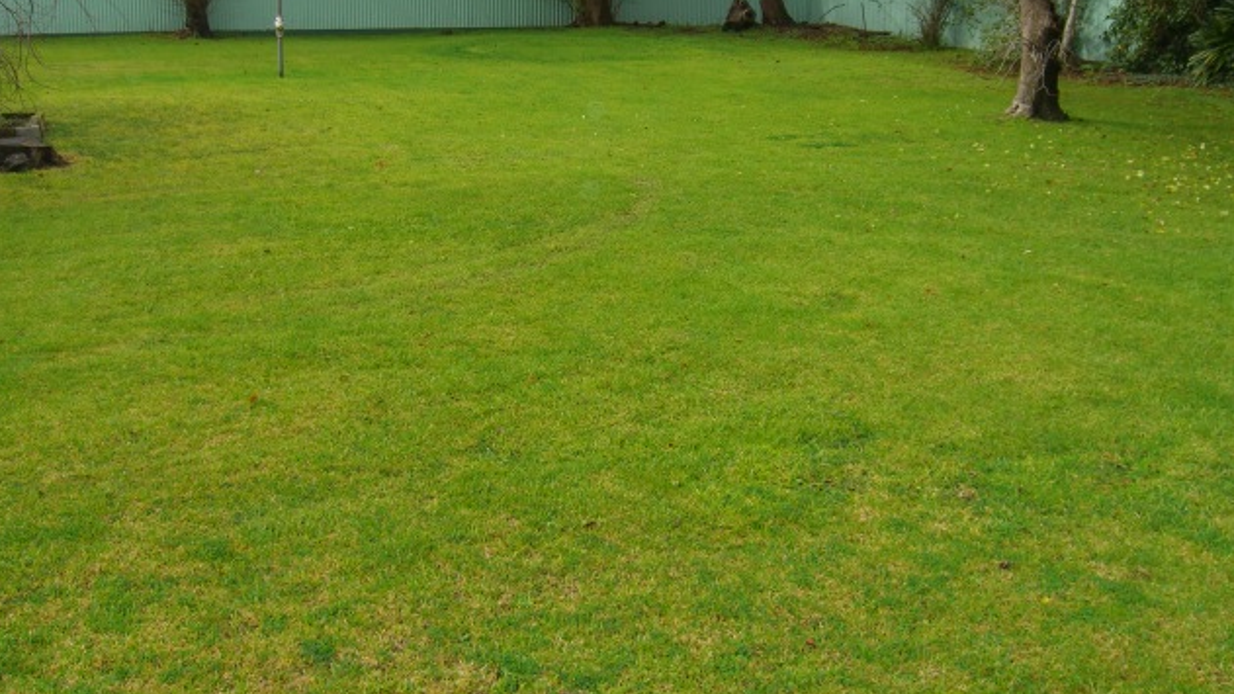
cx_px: 610
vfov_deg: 28.2
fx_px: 1374
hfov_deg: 48.4
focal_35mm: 42
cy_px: 233
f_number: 4
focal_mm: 7.9
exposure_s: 1/160
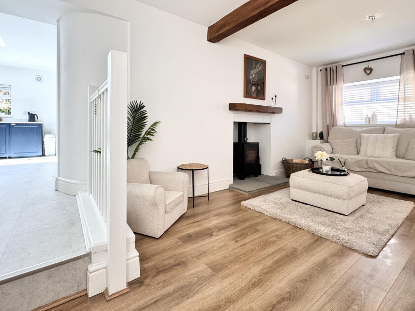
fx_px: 204
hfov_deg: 90.8
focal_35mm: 17
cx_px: 190
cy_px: 132
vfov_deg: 74.3
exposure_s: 1/100
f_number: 2.2
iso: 250
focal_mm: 2.22
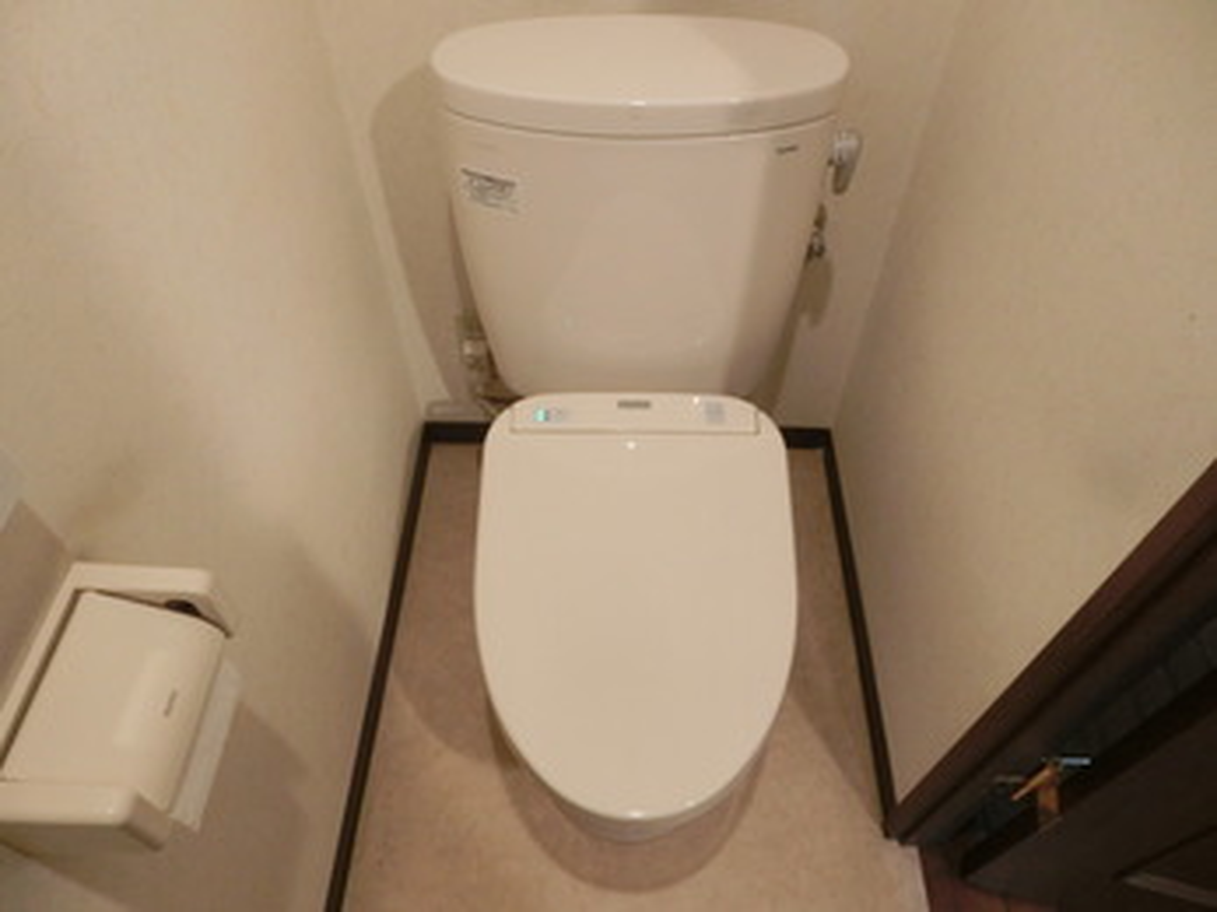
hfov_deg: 71.6
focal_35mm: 24
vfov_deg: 56.8
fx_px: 843
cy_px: 456
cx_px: 608
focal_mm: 4.24
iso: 400
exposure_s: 1/30
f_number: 3
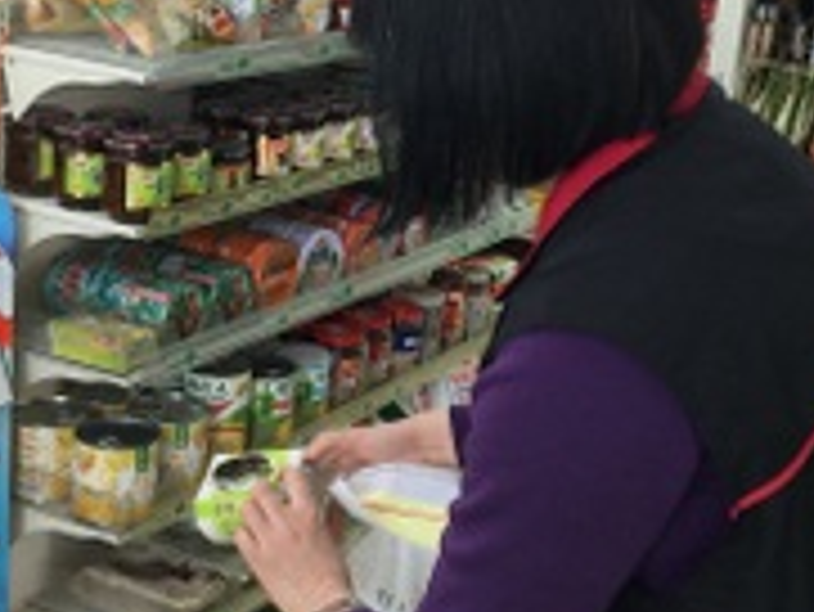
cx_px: 414
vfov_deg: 22.9
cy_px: 202
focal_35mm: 64
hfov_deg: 30.2
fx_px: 1506
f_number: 2.2
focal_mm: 4.15
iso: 32
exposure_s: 1/40
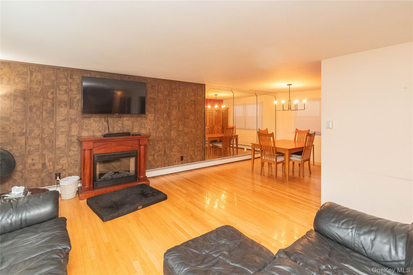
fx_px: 172
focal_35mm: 15
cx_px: 206
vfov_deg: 77.3
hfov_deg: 100.4
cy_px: 138
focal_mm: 10
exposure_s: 1/60
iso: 5600
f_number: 5.6
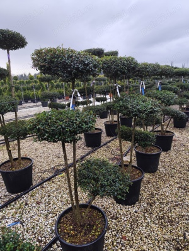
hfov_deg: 58.9
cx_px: 94
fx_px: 167
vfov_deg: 73.9
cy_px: 126
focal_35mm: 23
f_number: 1.65
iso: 160
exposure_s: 1/100
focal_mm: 6.19
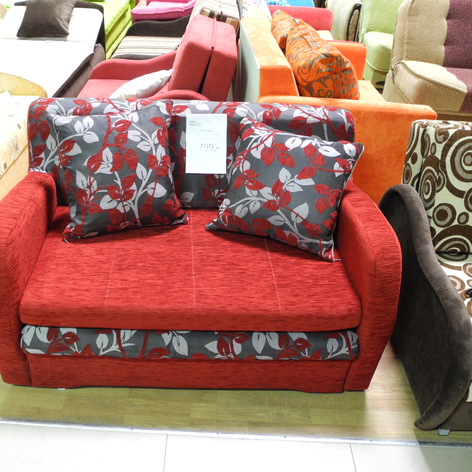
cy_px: 241
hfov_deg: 48.3
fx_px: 525
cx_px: 203
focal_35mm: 34
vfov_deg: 48.4
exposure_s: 1/6.2
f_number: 2.8
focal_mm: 6
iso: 400
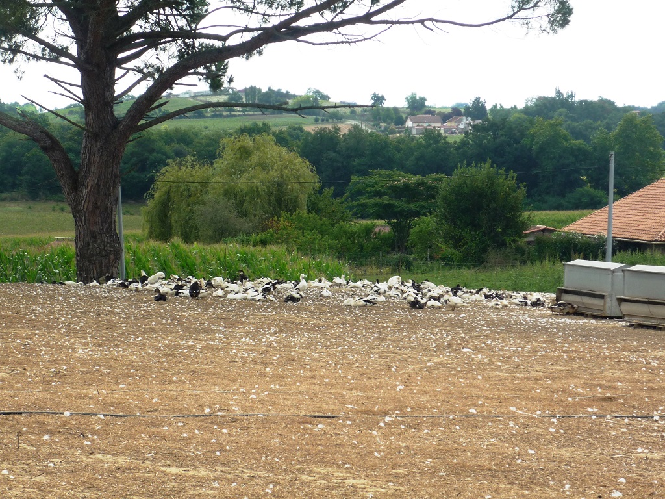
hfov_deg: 19.6
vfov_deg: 14.8
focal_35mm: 100
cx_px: 332
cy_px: 250
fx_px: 1921
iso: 100
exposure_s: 1/250
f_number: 5.1
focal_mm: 16.5
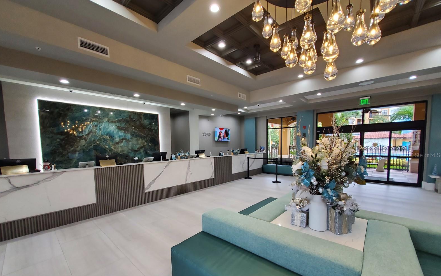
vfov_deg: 78.3
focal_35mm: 14
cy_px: 155
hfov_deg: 105.3
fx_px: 168
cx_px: 217
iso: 160
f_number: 2.2
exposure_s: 1/60
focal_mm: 1.8
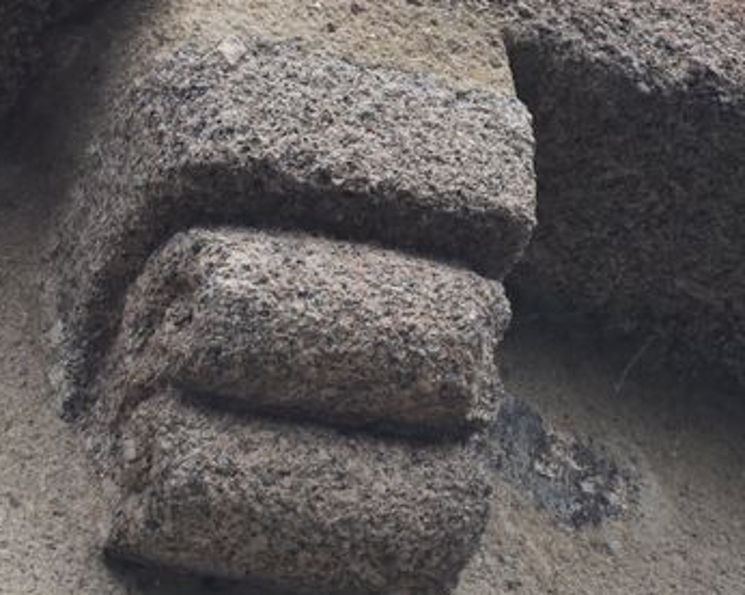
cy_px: 343
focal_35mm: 791
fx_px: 17431
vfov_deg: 2.0
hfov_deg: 2.4
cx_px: 291
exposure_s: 1/1000
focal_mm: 185
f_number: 5.6
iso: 640
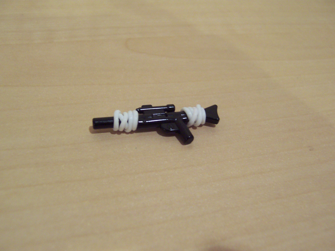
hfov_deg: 51.4
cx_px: 168
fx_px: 348
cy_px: 126
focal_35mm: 36
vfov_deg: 39.7
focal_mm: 5.6
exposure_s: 1/8
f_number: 2.8
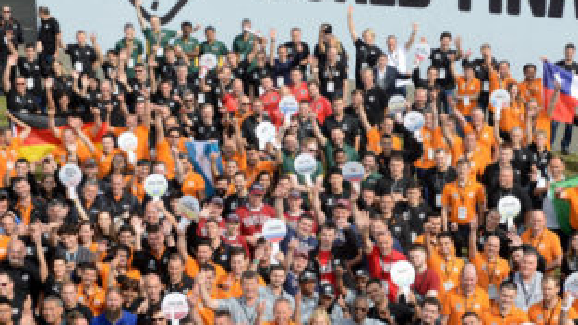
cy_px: 229
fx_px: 1640
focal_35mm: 107
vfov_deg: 11.3
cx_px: 414
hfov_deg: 19.9
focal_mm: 40
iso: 100
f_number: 6.7
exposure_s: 1/180
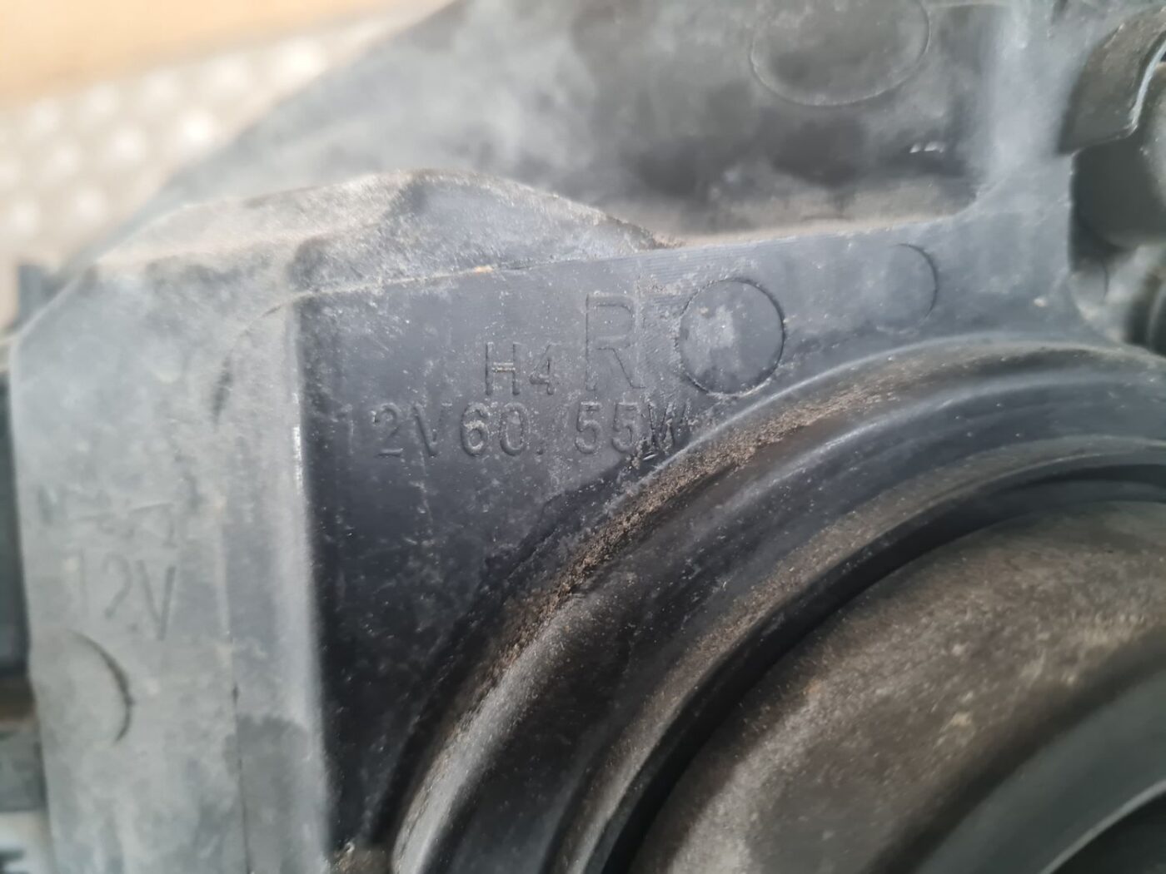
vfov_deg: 53.1
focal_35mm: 26
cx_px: 583
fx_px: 876
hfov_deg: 67.3
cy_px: 437
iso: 640
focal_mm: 5.4
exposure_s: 1/50
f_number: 1.8
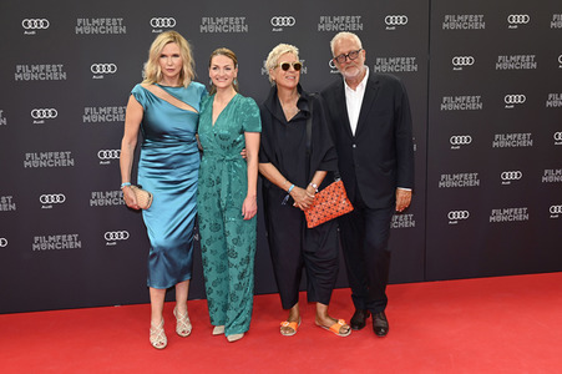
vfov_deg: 34.2
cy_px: 187
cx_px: 281
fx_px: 608
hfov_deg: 49.6
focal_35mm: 39
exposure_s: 1/125
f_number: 6.3
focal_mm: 39
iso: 640
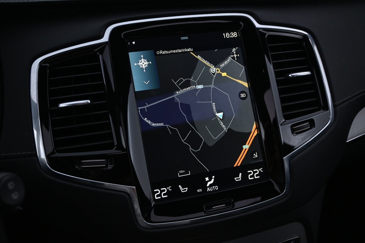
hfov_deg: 52.2
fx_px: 373
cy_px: 122
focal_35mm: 37
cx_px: 182
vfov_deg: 36.2
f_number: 4.2
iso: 800
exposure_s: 1/25
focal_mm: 24.5
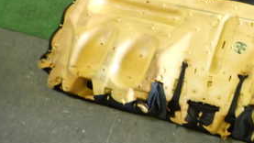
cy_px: 11
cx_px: 250
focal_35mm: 59
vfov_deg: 20.0
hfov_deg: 32.7
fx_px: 397
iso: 320
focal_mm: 4.5
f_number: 2
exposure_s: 1/30
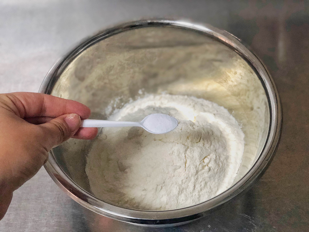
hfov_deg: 33.8
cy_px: 116
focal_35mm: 57
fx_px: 509
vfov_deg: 25.7
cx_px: 154
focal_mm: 6.6
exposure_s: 1/30
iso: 320
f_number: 2.8
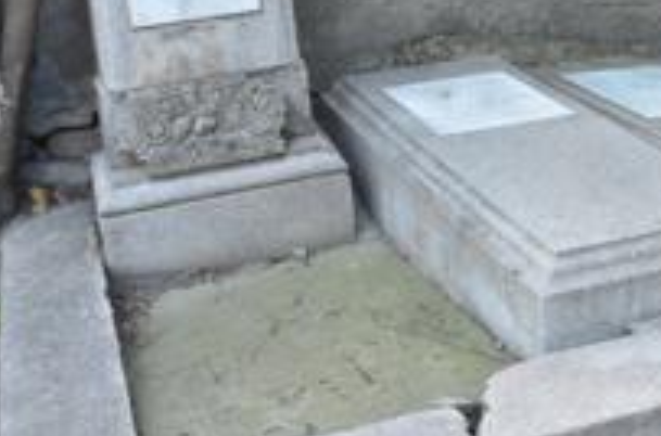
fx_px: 1098
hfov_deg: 32.8
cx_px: 505
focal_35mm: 60
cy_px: 153
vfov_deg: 22.4
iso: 640
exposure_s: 1/40
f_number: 5.6
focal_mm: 18
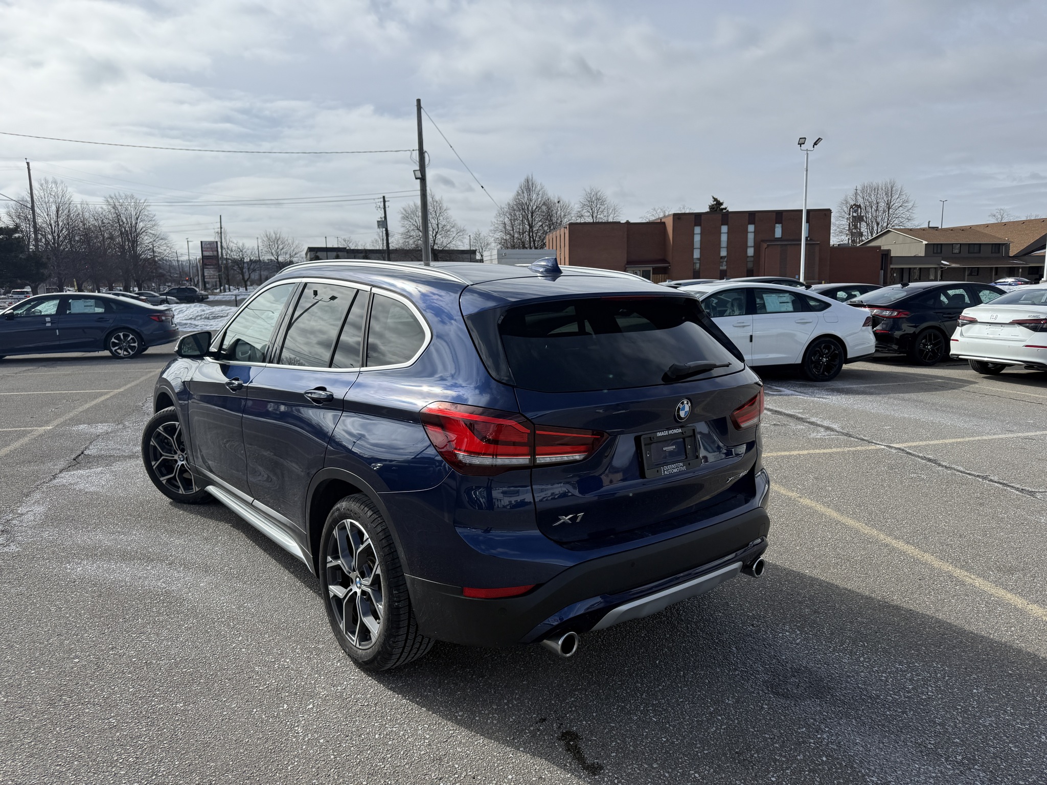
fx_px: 726
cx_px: 524
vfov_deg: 56.8
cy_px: 392
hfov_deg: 71.6
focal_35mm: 24
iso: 80
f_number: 1.78
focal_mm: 6.76
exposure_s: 1/7353
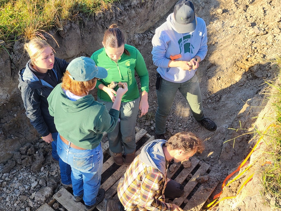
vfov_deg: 40.7
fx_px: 284
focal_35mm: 35
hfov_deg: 52.5
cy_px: 116
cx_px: 125
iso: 40
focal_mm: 5.4
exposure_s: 1/572
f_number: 1.8
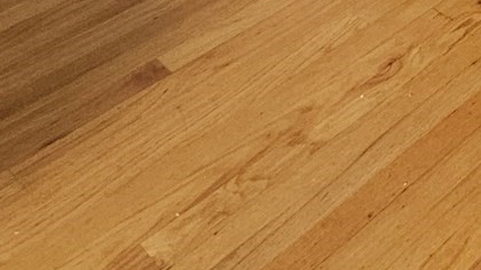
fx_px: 880
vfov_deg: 13.3
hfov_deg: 25.6
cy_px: -365
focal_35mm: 69
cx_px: 650
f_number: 2.2
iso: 250
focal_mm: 1.74
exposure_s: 1/60
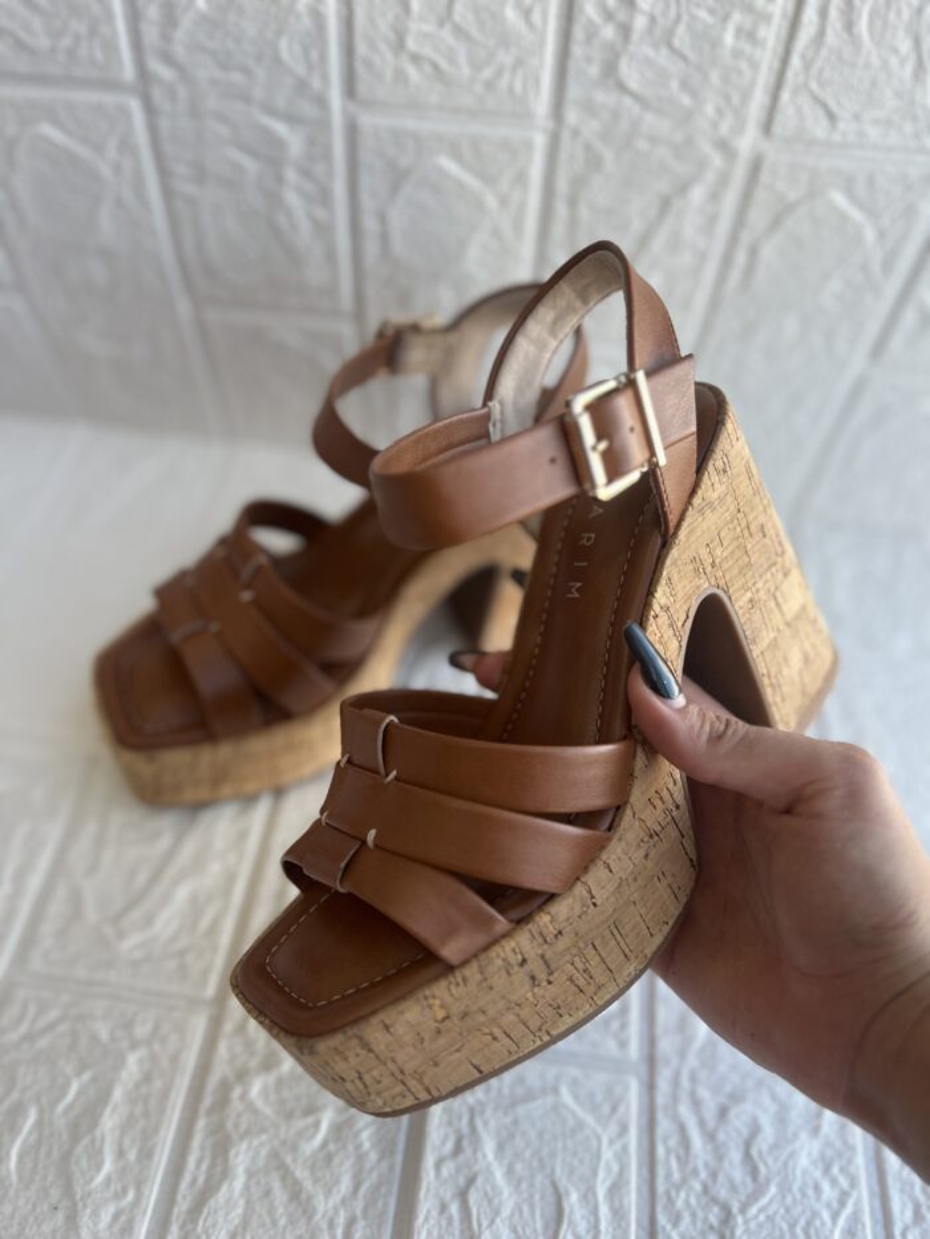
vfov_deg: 67.3
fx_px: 931
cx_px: 465
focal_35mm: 26
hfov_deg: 53.1
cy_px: 620
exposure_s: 1/122
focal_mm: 5.7
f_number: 1.5
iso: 32
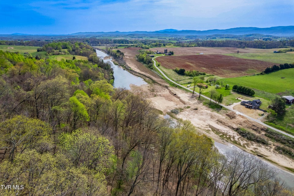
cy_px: 98
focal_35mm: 22
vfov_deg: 57.2
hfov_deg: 78.6
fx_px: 180
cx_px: 147
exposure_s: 1/2500
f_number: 2.8
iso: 110
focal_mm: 8.38
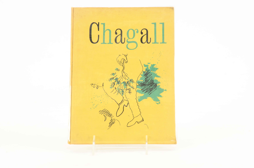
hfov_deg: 27.0
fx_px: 528
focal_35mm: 75
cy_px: 84
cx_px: 127
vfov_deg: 18.1
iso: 400
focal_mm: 50
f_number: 11
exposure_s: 1/80
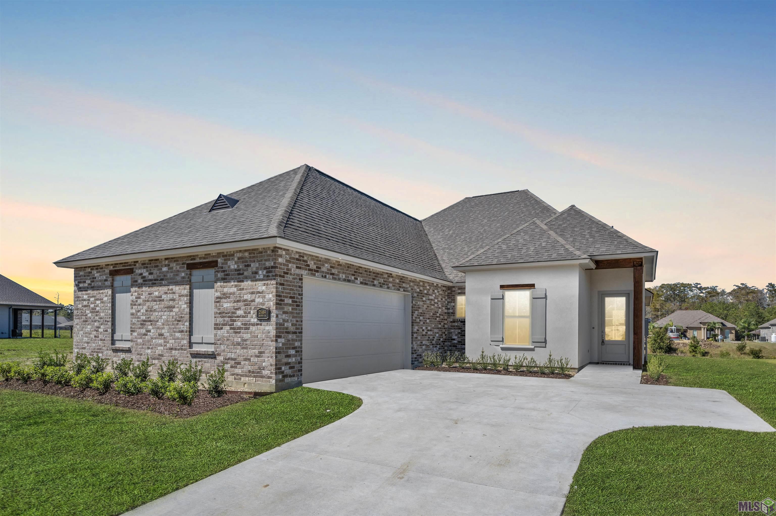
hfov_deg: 82.6
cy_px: 258
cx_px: 388
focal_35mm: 20
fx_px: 442
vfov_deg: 60.6
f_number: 10
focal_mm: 20.5
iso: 200
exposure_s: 1/400
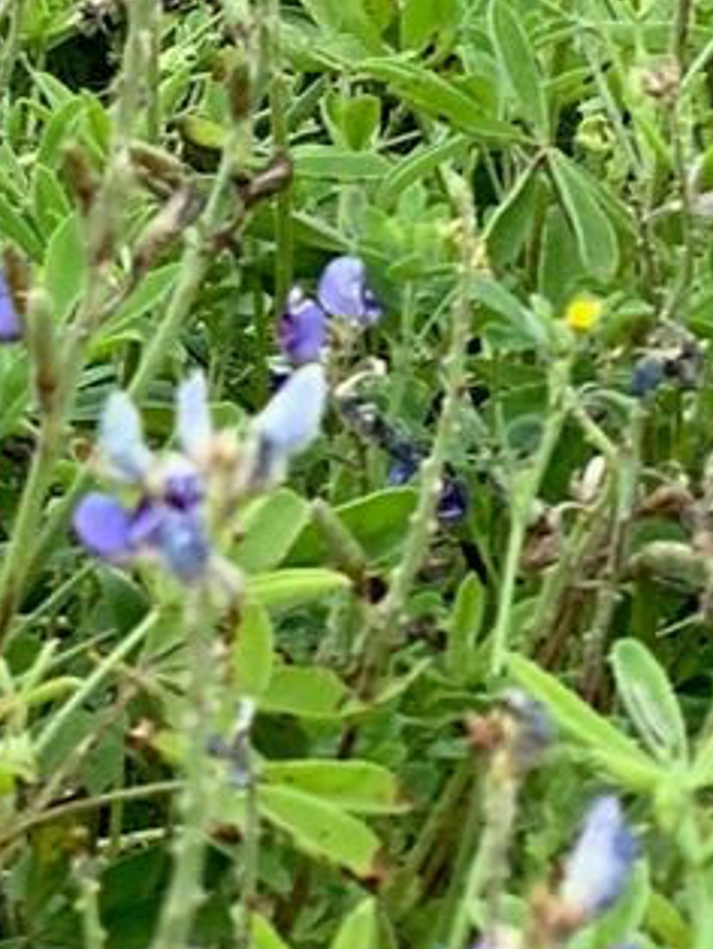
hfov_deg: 5.7
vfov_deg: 7.5
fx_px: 6966
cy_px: -943
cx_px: -915
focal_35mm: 254
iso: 16
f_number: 2.4
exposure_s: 1/291
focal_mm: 6
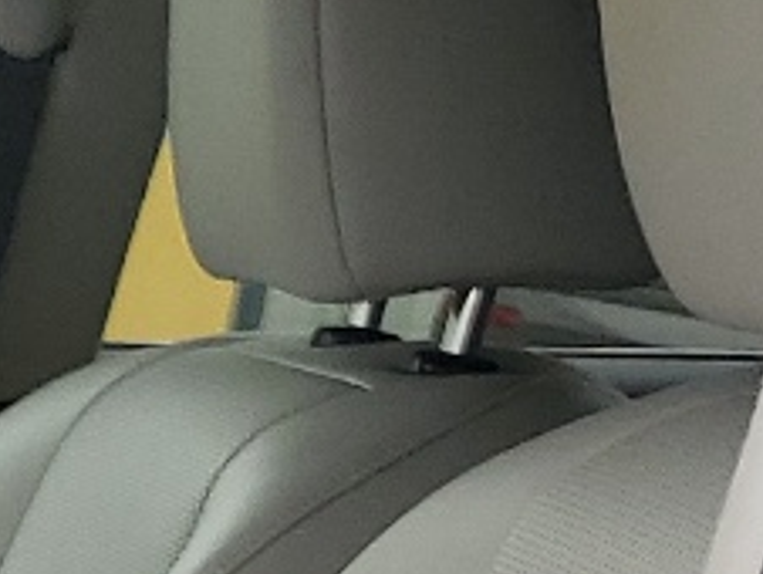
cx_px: -1573
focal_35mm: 184
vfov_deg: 7.2
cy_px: 1678
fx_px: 4060
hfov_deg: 8.7
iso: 50
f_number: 1.5
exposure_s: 1/769
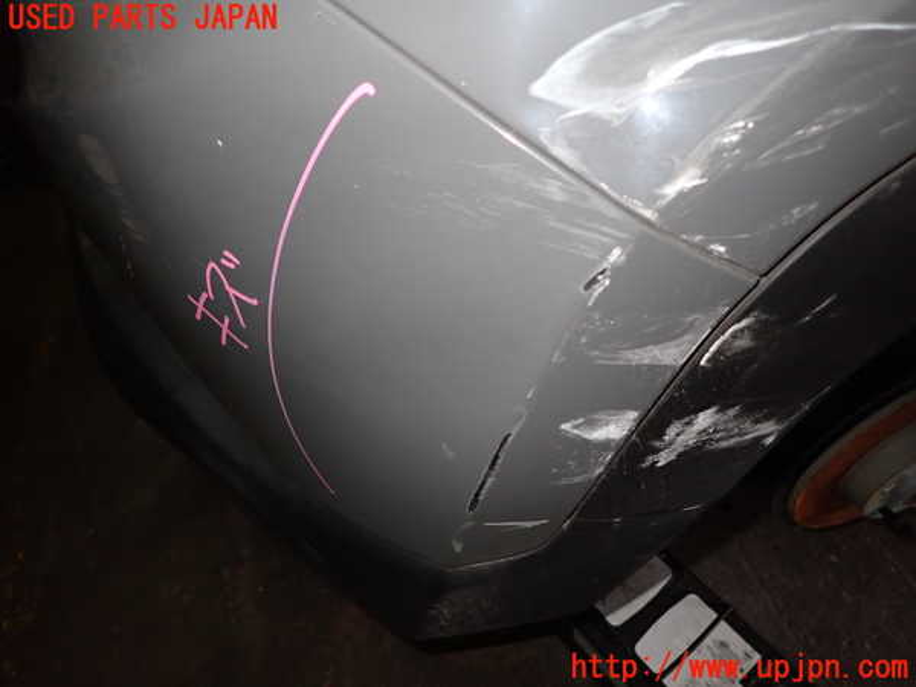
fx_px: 662
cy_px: 344
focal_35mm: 25
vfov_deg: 54.9
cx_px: 458
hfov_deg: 69.4
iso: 320
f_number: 5.6
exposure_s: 1/30
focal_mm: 4.5
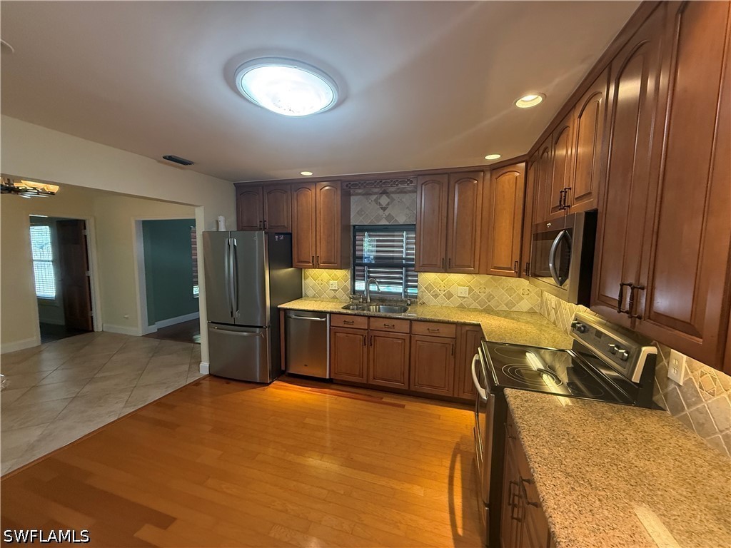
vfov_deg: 85.7
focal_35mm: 14
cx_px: 366
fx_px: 296
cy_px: 274
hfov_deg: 102.1
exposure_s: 1/120
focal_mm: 2.22
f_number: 2.2
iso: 500
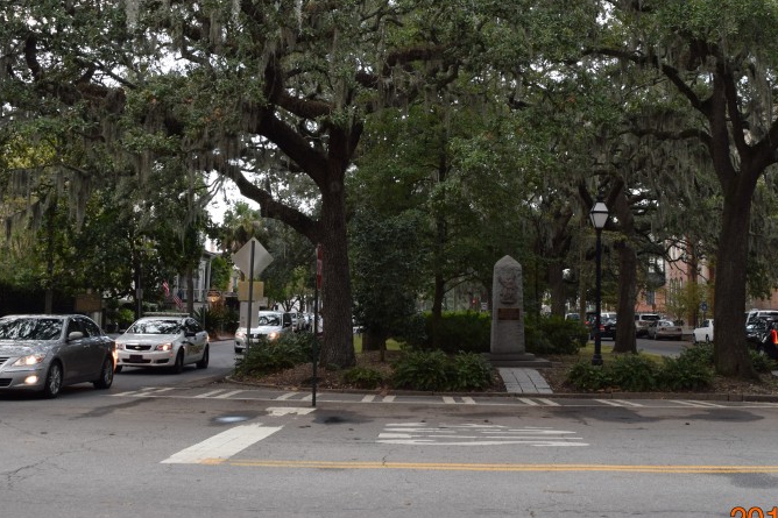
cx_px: 417
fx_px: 994
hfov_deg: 42.7
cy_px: 183
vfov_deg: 29.1
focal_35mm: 46
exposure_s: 1/125
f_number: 5.6
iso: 400
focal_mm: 20
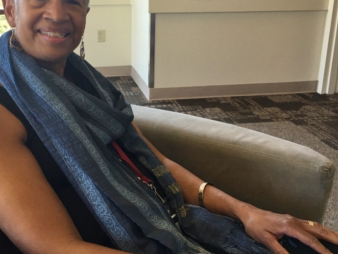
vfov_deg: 34.2
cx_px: 127
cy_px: 98
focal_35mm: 42
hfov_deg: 44.4
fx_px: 410
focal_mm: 4.15
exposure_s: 1/40
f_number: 2.2
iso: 25
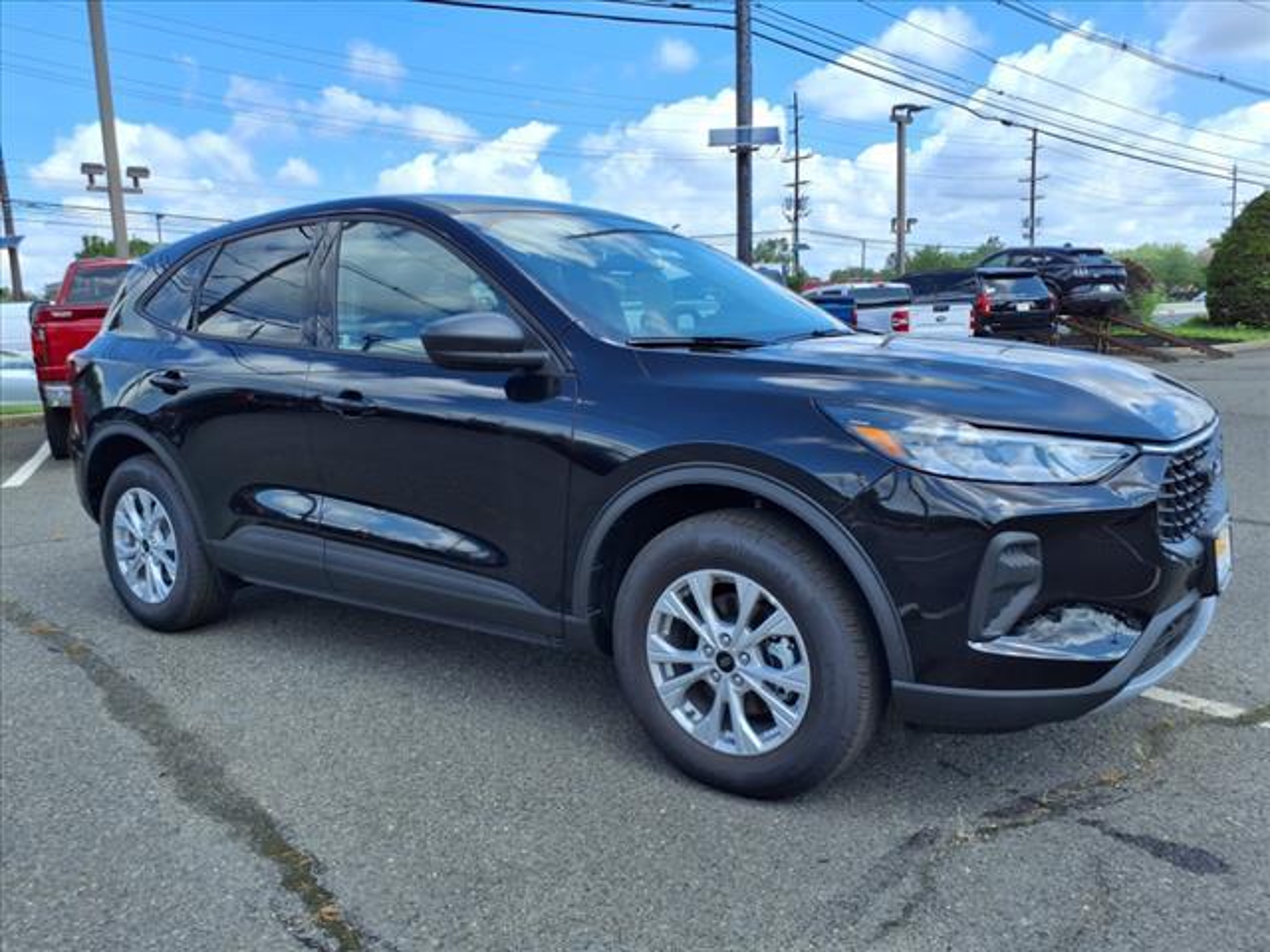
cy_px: 476
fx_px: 991
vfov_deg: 51.4
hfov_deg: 65.3
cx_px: 635
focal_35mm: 27
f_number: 1.9
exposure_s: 1/1429
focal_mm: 3.58
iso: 40
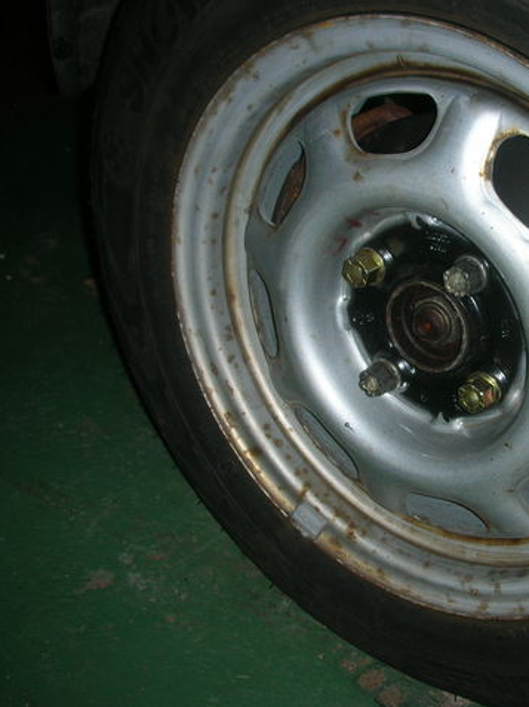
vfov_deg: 40.5
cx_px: 407
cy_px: 353
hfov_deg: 30.2
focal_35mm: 47
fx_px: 959
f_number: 3
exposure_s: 1/60.1
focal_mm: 5.8
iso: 50
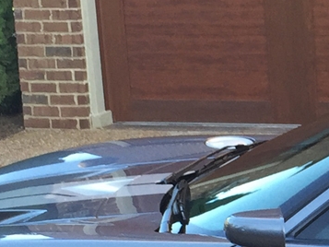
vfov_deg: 9.5
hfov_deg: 12.0
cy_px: 212
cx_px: 521
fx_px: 1483
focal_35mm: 156
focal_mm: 4.15
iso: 40
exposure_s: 1/120
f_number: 2.2
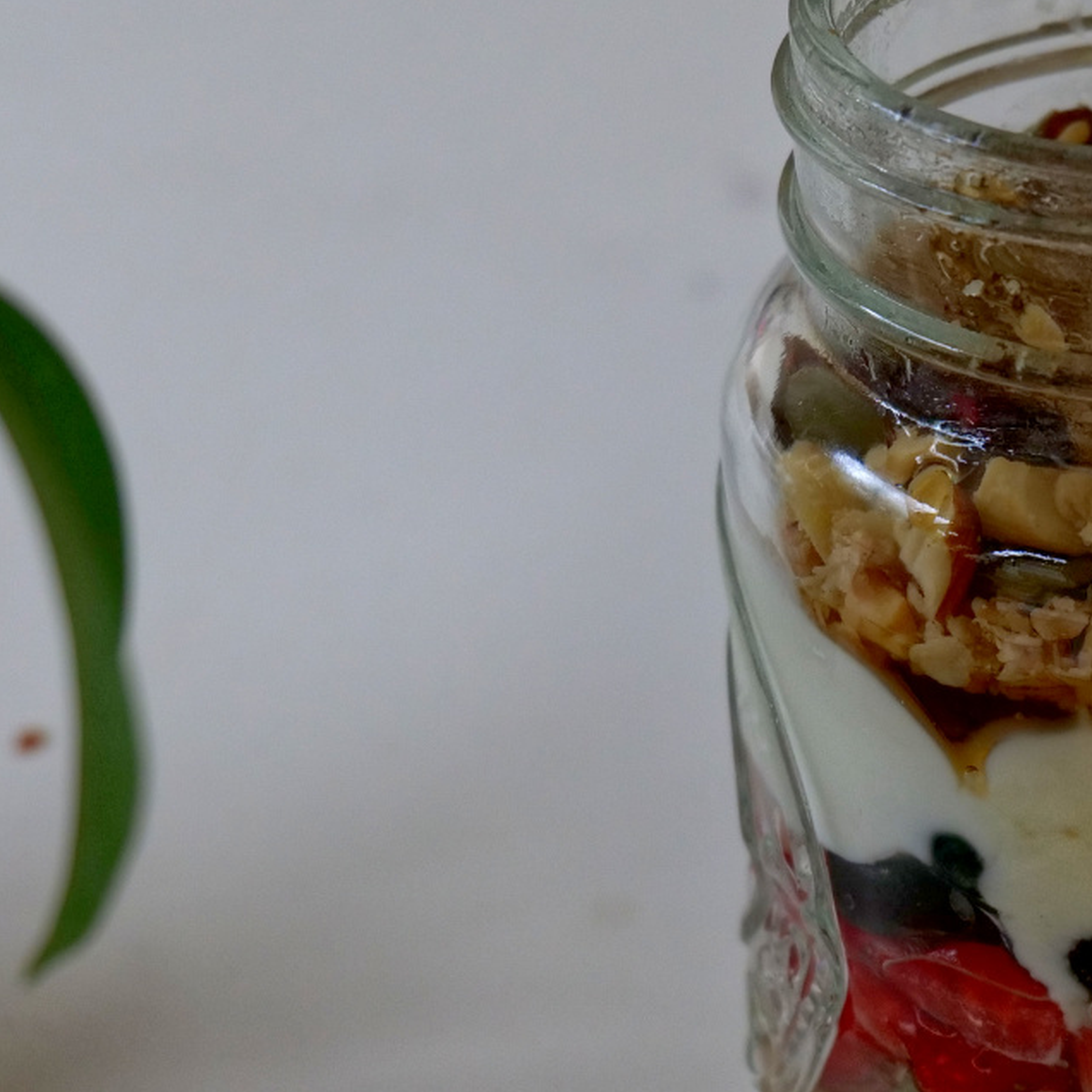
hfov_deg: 11.2
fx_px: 5496
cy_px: 558
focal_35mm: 154
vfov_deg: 11.3
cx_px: 1178
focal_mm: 60
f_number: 7.1
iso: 2500
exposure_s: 1/80
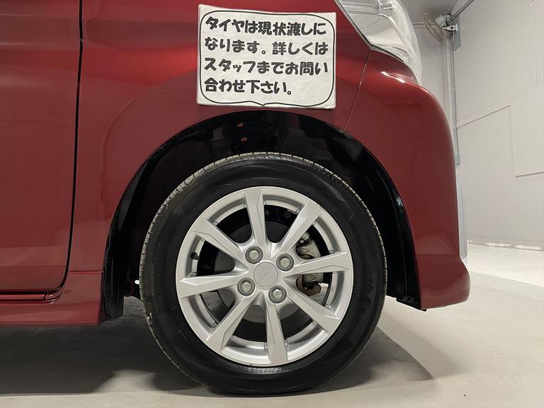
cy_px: 204
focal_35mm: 26
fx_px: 409
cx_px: 272
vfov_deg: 53.1
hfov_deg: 67.3
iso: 250
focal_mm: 4.2
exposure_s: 1/60
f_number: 1.6
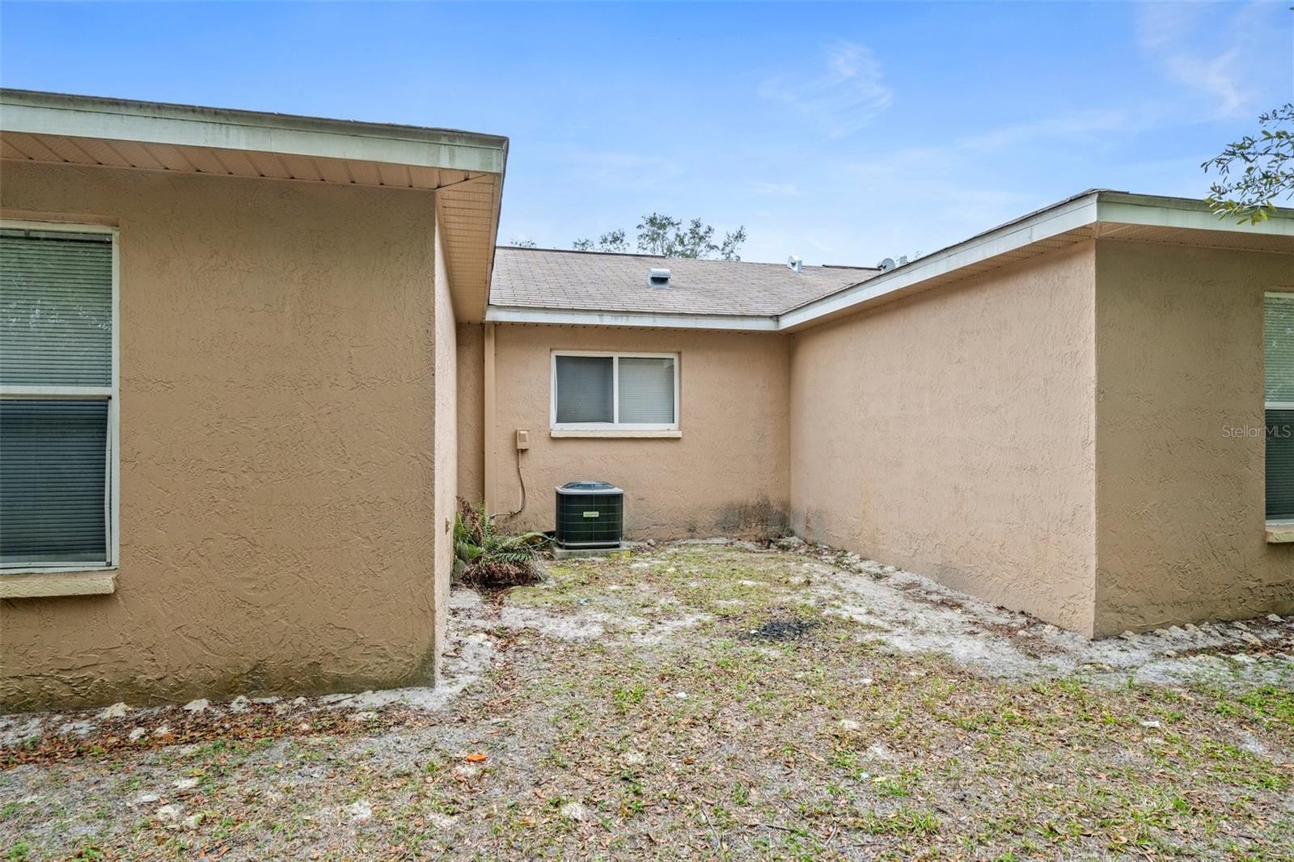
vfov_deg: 67.4
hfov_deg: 90.0
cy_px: 431
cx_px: 647
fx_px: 647
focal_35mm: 18
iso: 320
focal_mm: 12
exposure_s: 1/25
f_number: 8
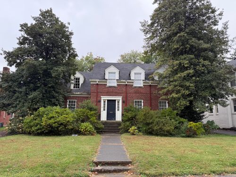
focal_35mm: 24
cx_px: 118
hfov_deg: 71.6
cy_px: 88
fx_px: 164
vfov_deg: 56.8
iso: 100
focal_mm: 6.76
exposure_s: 1/765
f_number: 1.78
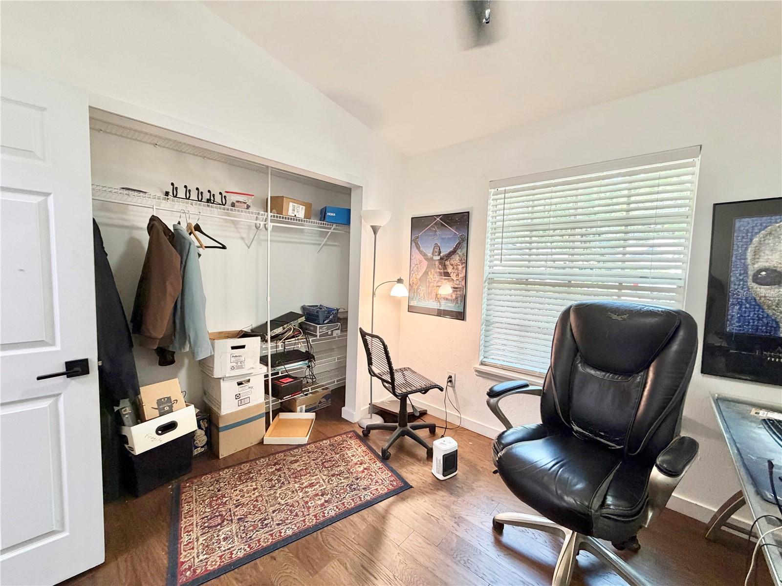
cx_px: 391
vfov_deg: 85.7
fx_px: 316
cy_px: 293
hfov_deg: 102.1
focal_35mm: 14
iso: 250
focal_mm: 2.22
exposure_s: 1/60
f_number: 2.2
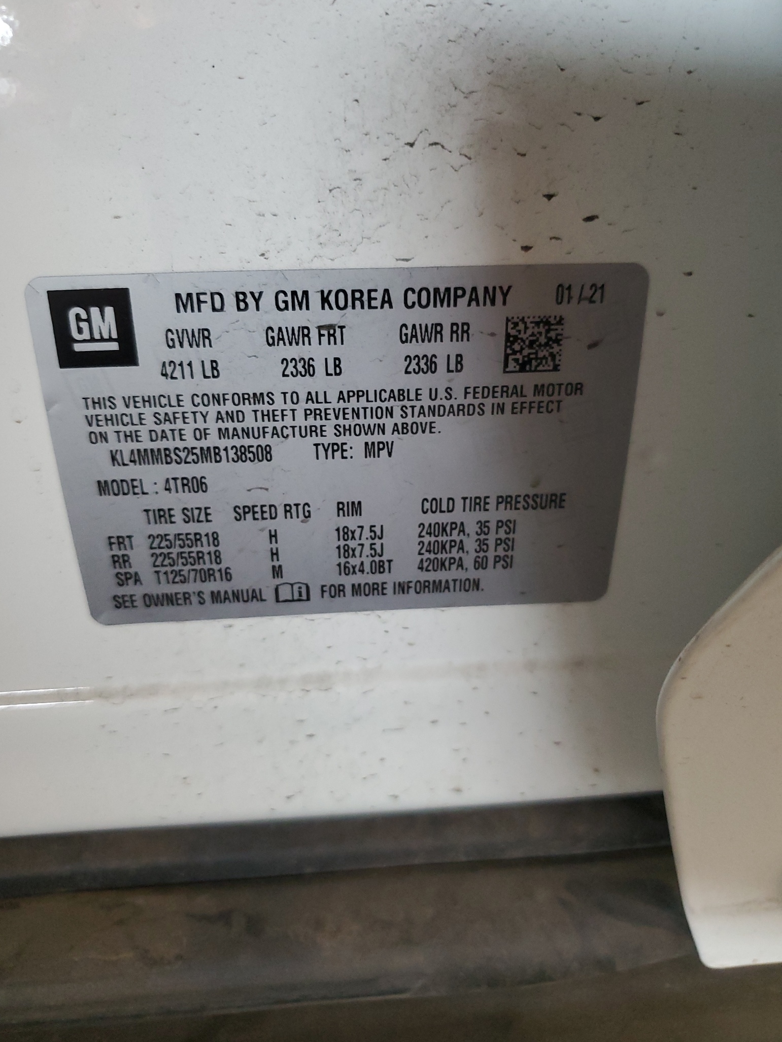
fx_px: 813
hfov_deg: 51.4
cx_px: 378
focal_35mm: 27
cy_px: 503
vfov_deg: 65.3
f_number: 1.5
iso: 240
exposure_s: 1/60.2
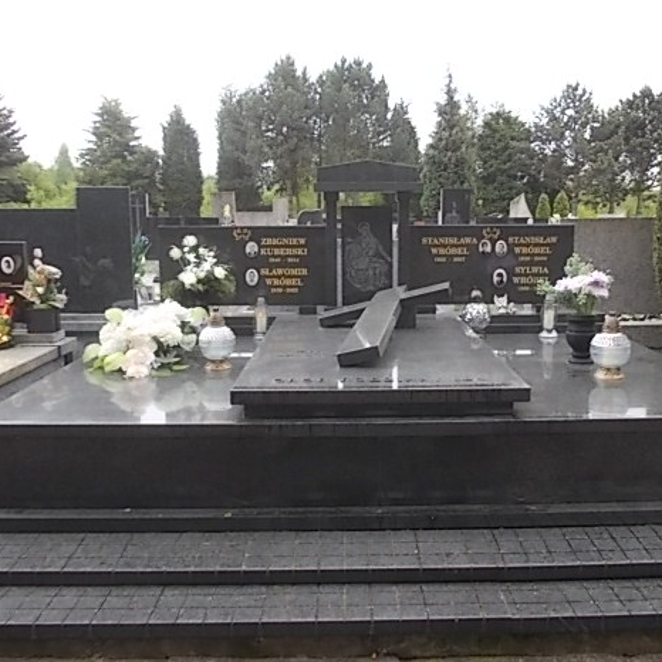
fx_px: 736
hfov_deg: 48.4
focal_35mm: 34
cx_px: 368
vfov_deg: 48.4
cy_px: 324
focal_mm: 4
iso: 80
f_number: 2.7
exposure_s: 1/60
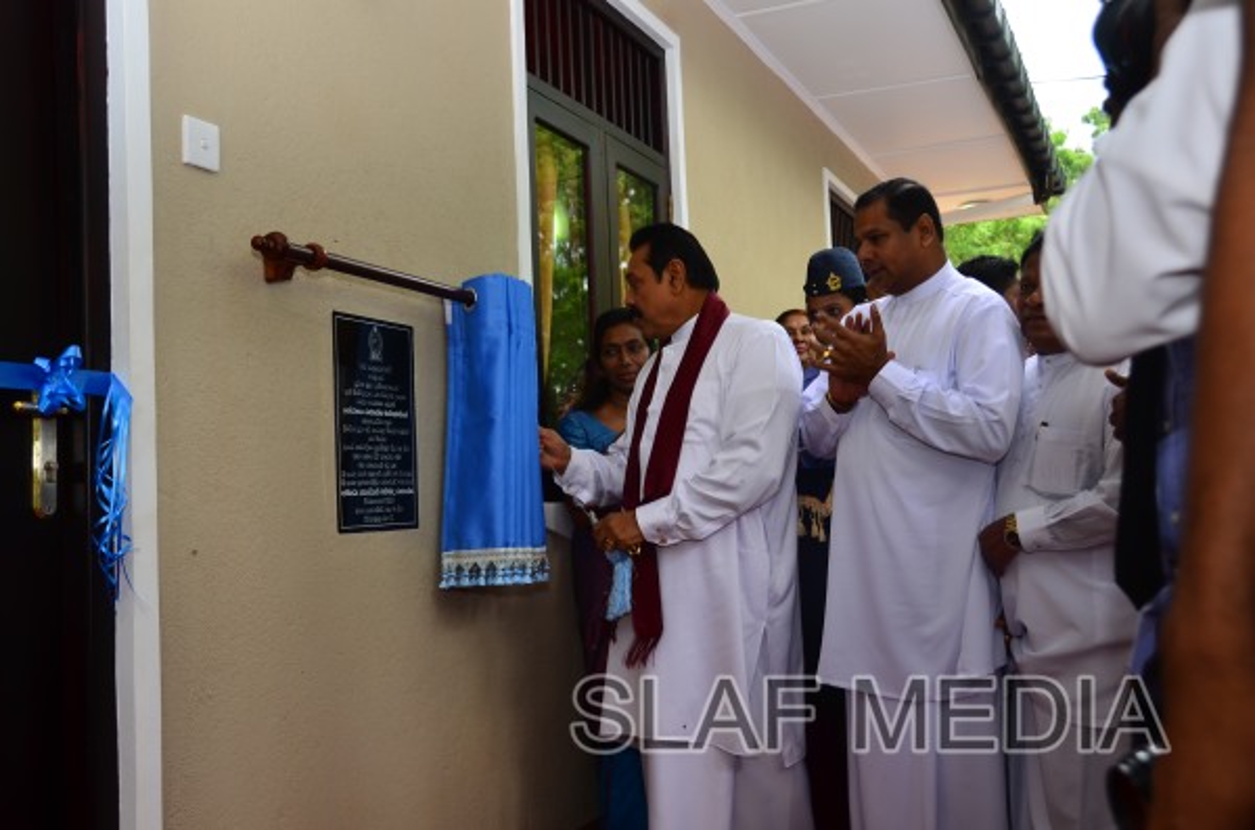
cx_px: 628
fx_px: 1252
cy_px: 415
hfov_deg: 53.2
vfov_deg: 36.7
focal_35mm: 36
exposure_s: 1/80
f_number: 4
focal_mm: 24
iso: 100
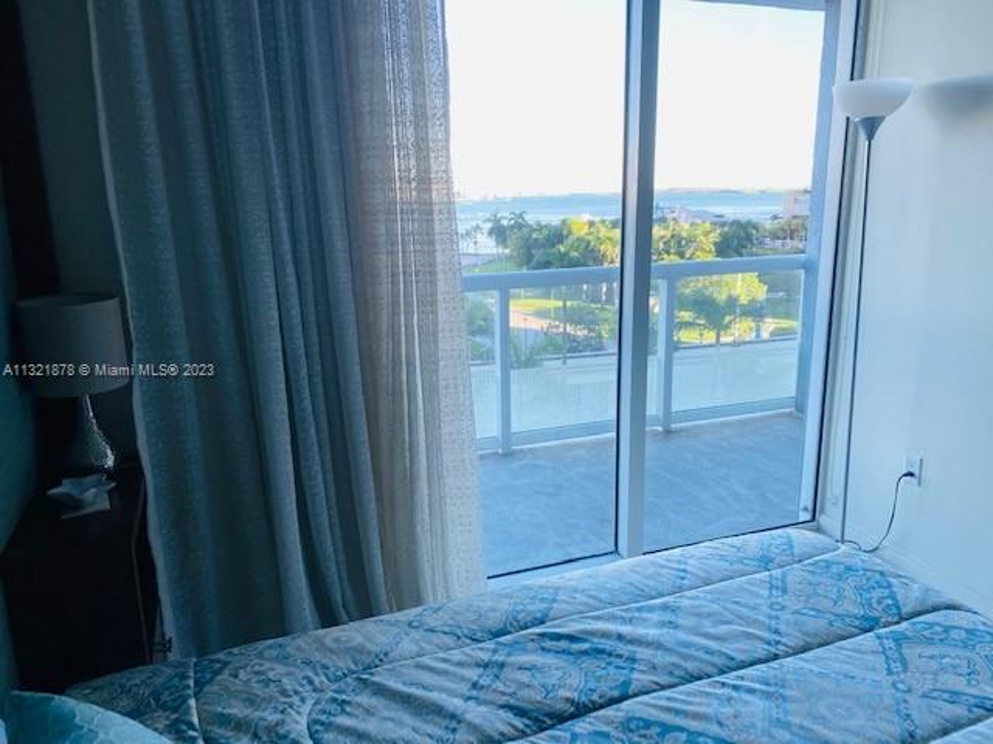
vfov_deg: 53.1
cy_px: 372
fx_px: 746
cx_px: 496
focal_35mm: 26
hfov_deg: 67.3
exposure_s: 1/122
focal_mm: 4.25
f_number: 1.8
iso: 80
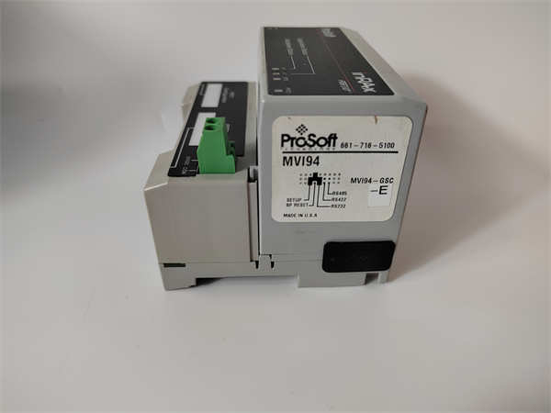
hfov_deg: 73.9
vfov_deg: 58.9
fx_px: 366
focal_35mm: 23
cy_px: 206
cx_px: 276
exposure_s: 1/100
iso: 525
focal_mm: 5.52
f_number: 1.9
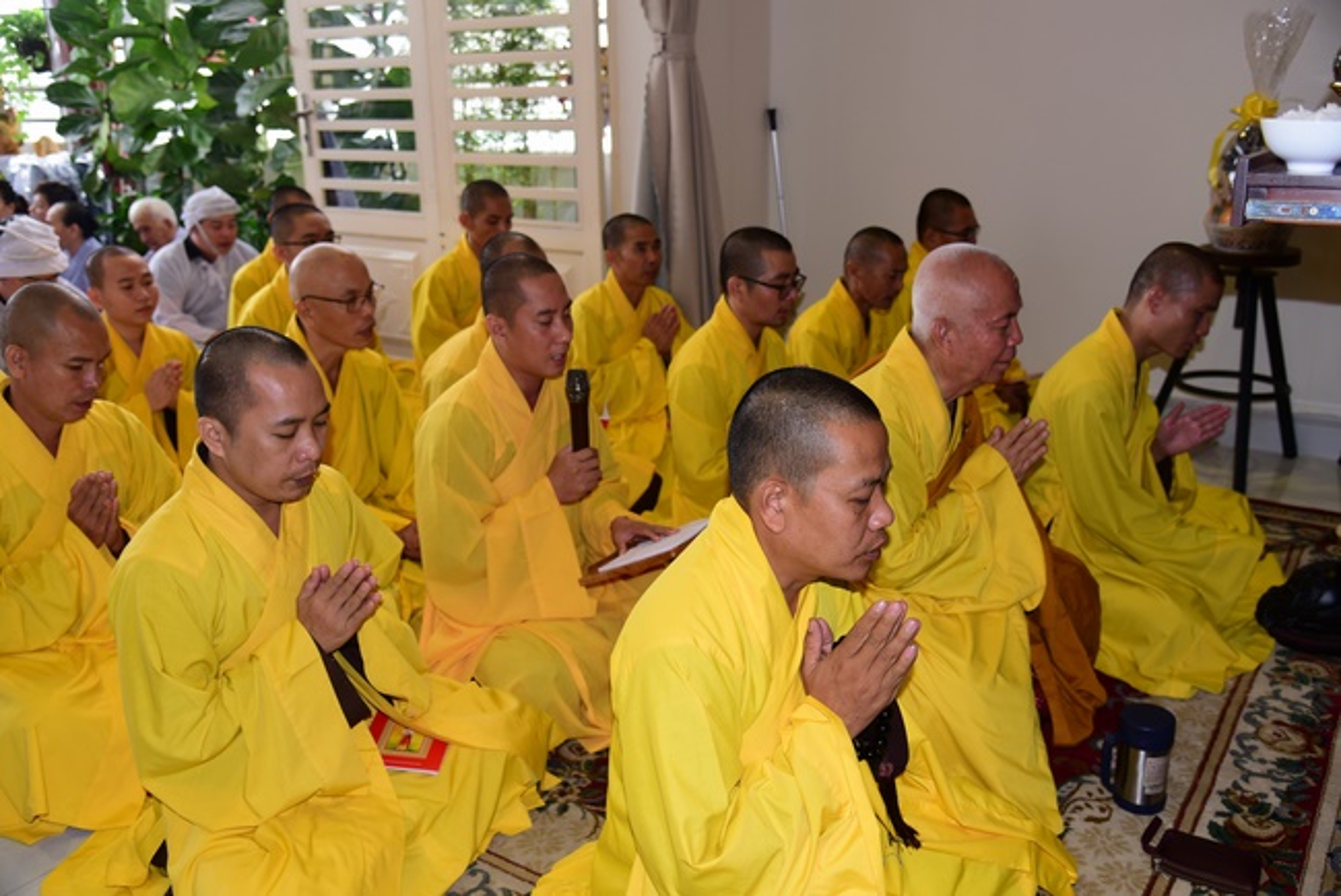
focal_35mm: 31
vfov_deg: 42.4
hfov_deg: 60.3
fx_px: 1155
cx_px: 670
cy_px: 448
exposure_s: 1/60
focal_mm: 31
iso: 320
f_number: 4
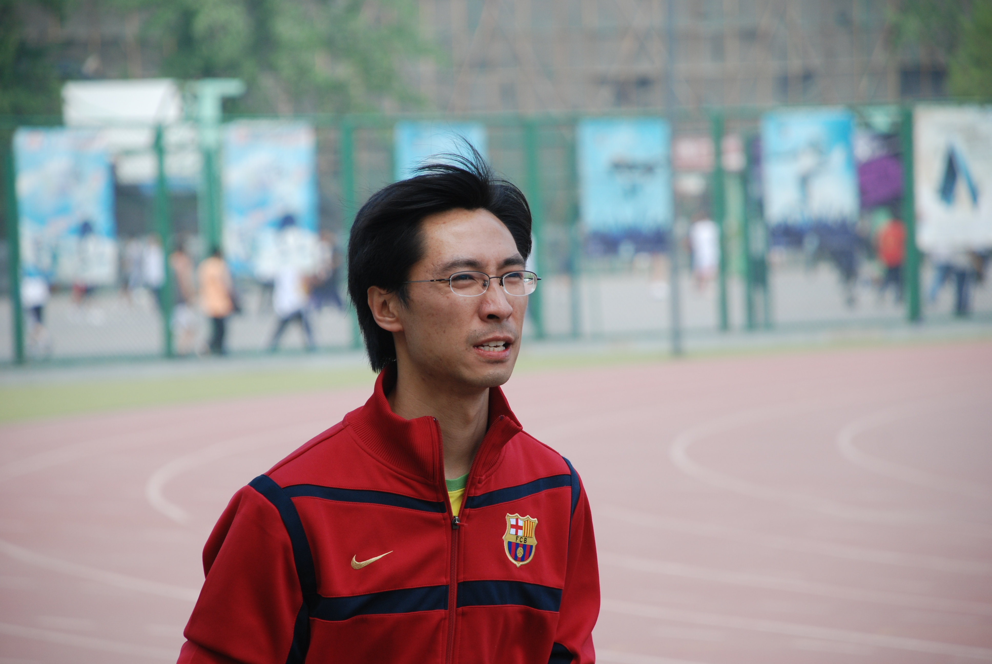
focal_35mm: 202
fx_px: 5587
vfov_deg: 6.8
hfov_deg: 10.1
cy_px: 332
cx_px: 496
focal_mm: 135
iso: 200
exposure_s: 1/400
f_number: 5.6
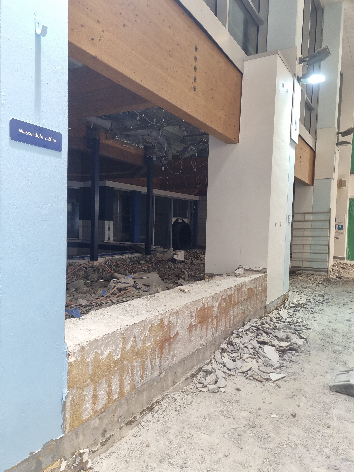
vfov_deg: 67.3
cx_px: 177
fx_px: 355
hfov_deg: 53.1
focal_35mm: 26
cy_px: 236
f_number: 1.8
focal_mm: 5.4
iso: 400
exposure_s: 1/50
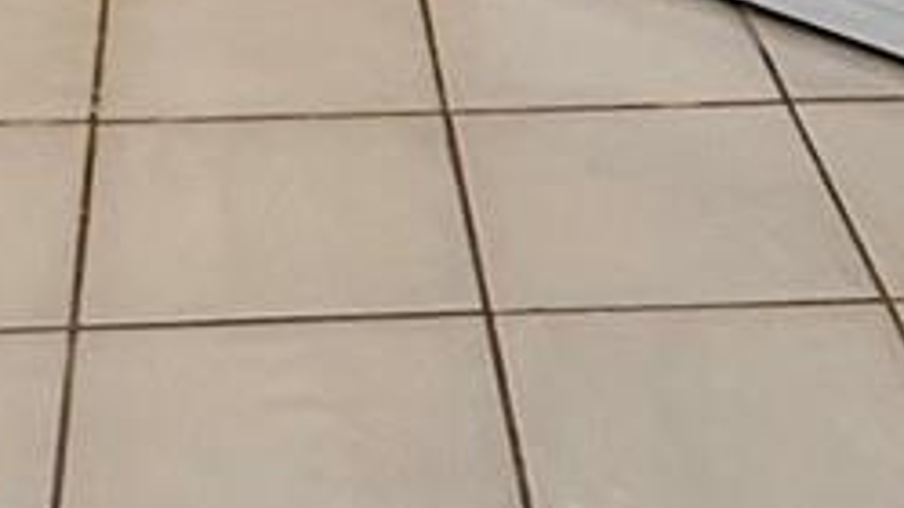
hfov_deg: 21.8
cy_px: -831
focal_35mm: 98
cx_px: 468
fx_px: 2349
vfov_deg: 10.2
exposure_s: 1/60
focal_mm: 2.22
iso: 200
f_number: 2.2
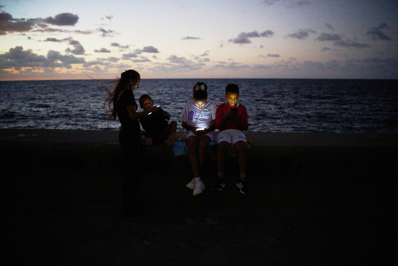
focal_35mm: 35
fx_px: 387
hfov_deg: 54.4
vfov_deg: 37.9
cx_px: 199
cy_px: 133
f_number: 2
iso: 16000
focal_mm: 35
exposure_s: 1/80
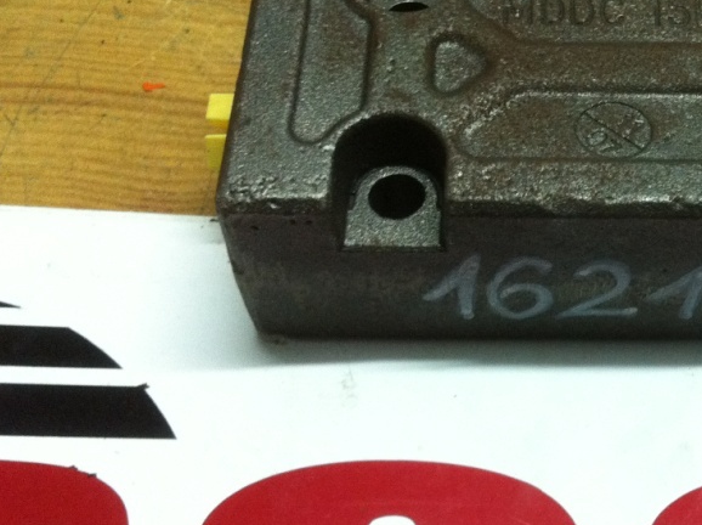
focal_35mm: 62
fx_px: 1256
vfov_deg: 23.6
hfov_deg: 30.4
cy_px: 283
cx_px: 573
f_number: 2.8
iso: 250
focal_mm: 3.85
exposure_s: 1/17
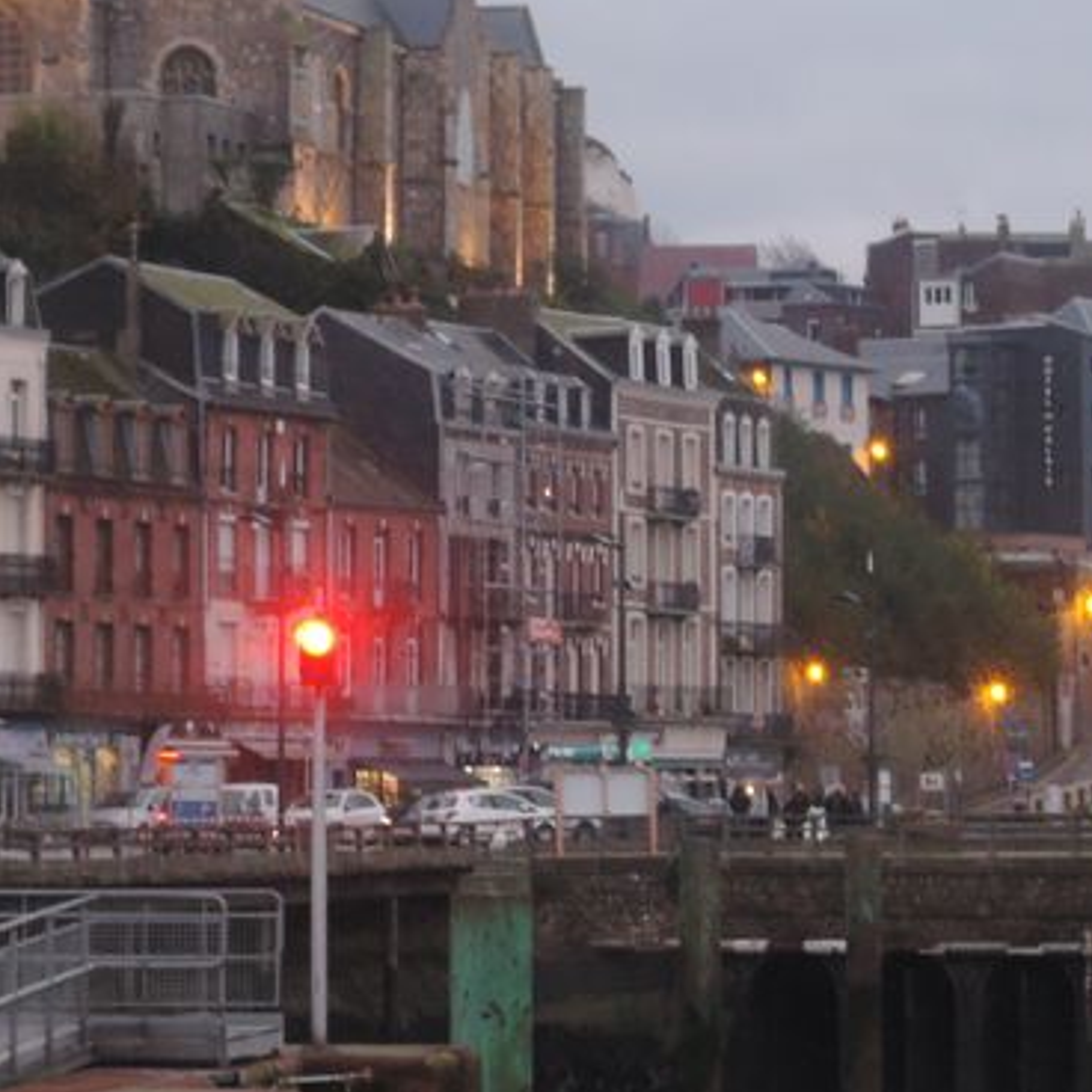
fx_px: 6424
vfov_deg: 9.7
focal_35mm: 180
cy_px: 326
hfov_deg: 9.7
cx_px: 718
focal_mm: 16
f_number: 5.2
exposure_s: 1/25
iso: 560
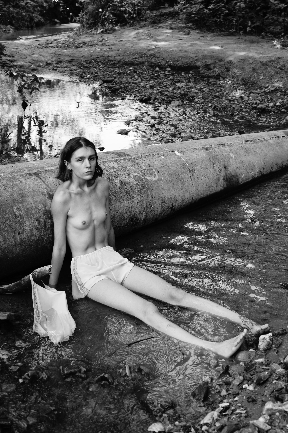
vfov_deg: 39.6
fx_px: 600
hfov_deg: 27.0
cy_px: 216
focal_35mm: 50
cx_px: 144
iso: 250
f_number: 4
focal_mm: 50
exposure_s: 1/200
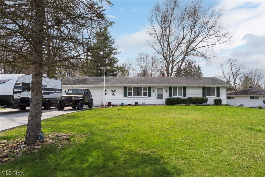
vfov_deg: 62.0
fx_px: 147
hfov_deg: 84.0
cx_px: 132
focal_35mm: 20
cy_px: 88
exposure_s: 1/500
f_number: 9
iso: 200
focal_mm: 20
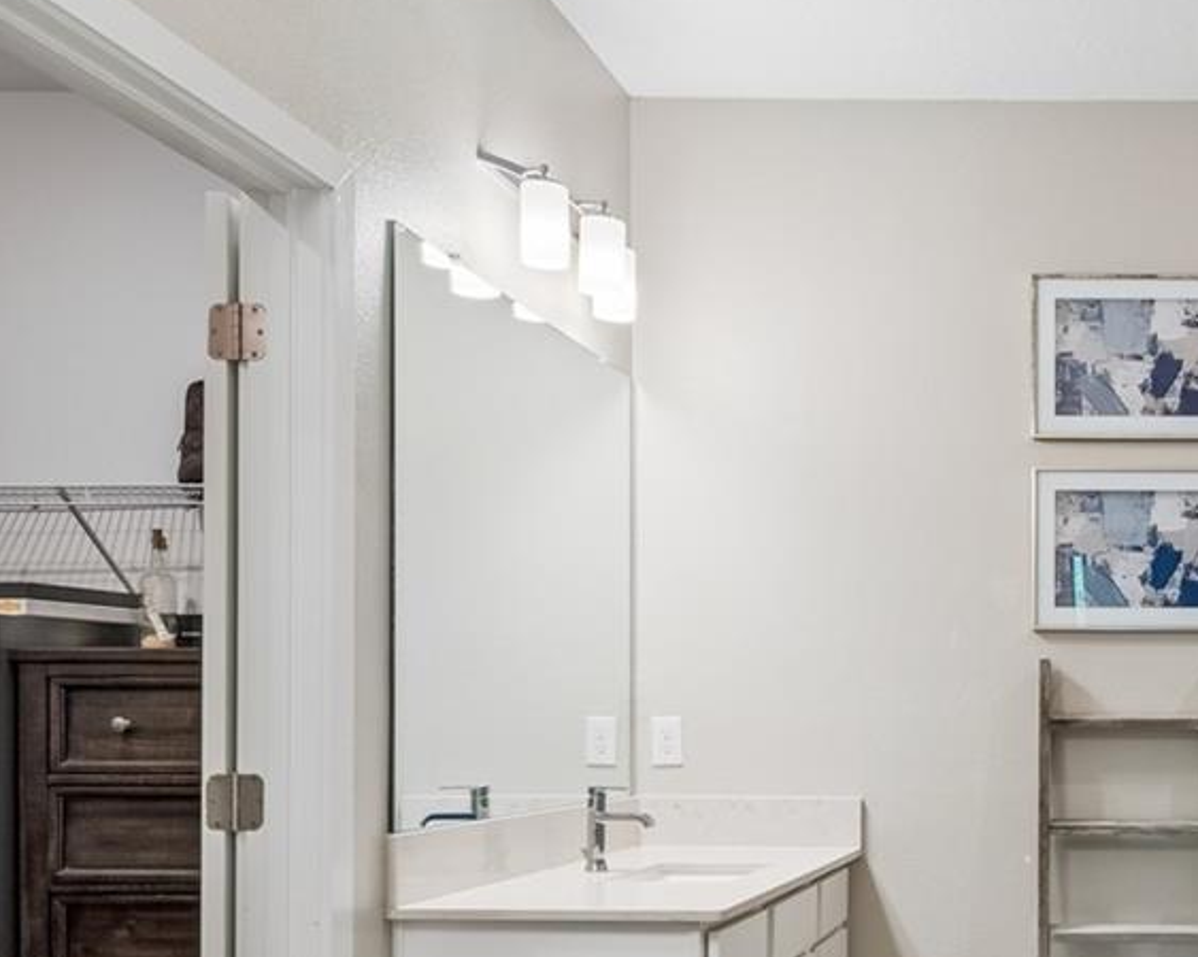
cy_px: 693
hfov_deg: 41.1
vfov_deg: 36.6
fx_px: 1418
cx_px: 1141
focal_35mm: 40
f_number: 7.1
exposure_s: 1/3.33
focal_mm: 10
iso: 100
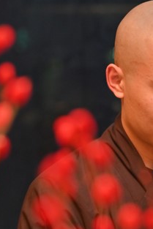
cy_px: 224
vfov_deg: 8.2
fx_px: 1585
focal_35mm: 249
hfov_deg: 5.5
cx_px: 120
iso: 2000
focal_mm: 120
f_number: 5
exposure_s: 1/100
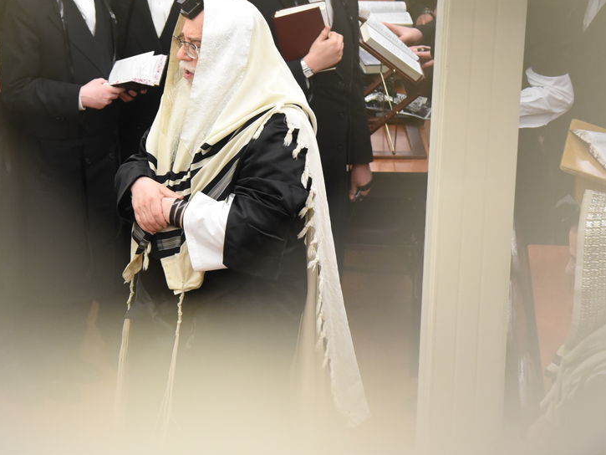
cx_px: 193
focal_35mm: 182
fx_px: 3187
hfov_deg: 10.9
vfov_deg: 8.1
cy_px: 91
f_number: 5
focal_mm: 98
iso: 3200
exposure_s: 1/200
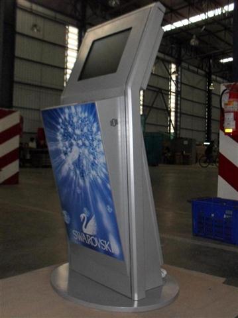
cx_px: 119
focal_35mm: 38
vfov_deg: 49.0
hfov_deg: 37.7
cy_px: 159
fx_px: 349
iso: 240
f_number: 8.3
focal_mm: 6.3
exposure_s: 1/45
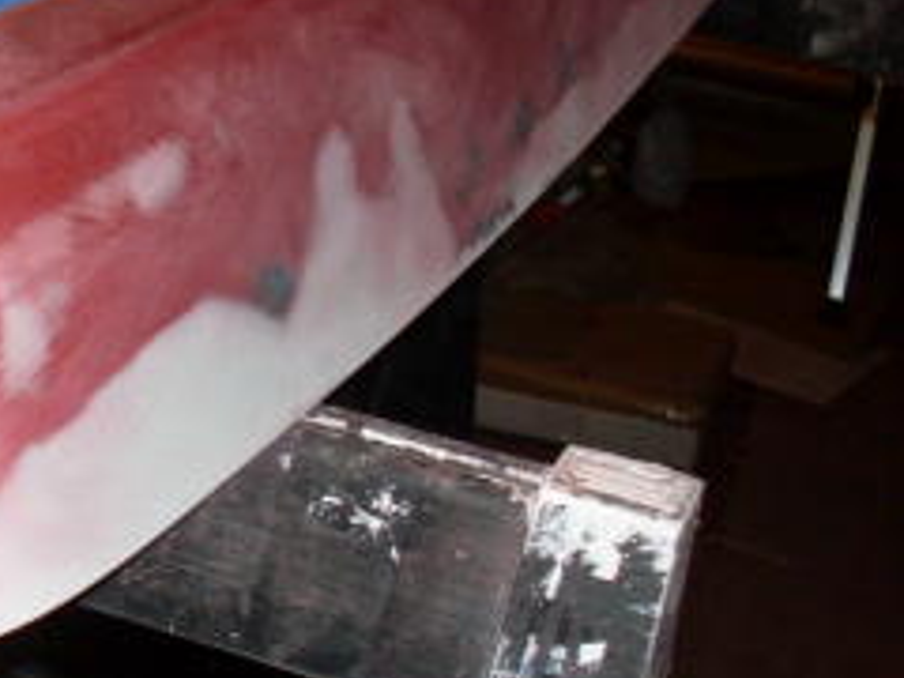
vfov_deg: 15.6
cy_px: 286
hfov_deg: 19.3
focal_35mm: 95
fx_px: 2481
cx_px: -222
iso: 100
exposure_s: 1/45
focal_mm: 6.3
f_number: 2.8
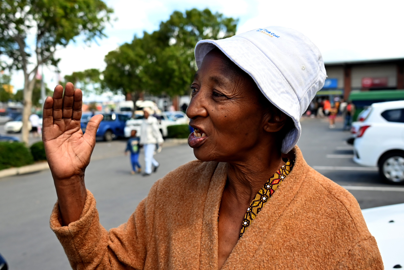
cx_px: 202
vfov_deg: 36.9
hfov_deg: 53.1
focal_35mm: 36
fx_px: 404
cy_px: 135
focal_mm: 24
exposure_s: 1/1600
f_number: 4
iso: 640
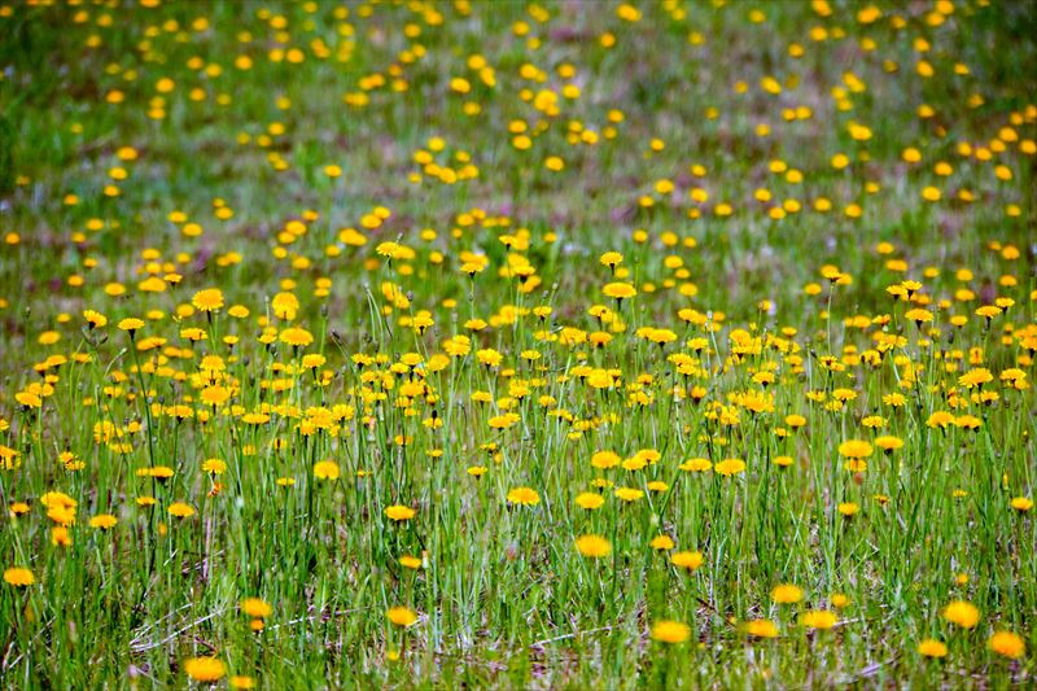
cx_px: 518
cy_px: 346
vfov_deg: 5.5
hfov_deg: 8.3
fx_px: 7171
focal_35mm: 249
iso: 100
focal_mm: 166
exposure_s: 1/400
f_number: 6.3
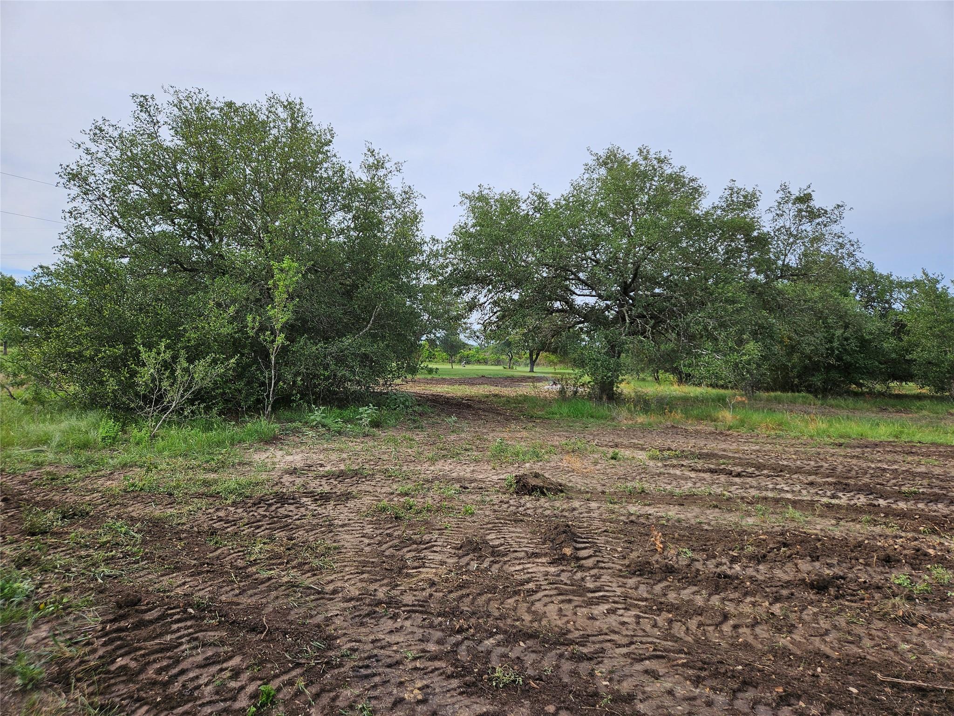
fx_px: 634
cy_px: 358
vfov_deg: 58.9
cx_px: 477
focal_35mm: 23
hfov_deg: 73.9
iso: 25
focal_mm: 5.4
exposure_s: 1/1517
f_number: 1.8
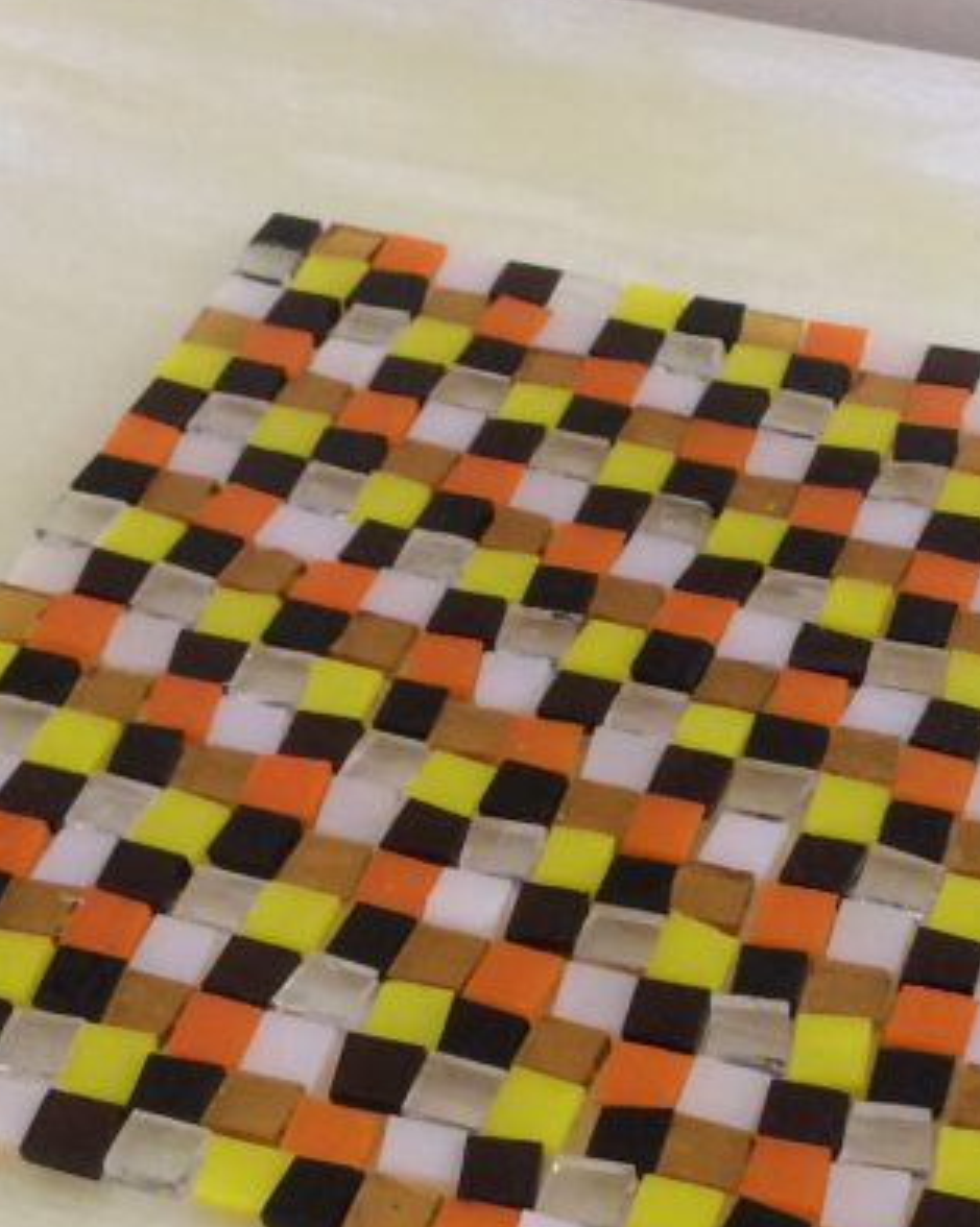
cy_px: 1005
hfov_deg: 20.6
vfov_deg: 25.2
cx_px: 648
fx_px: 2686
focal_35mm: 74
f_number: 2.2
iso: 125
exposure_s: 1/33
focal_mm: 4.15
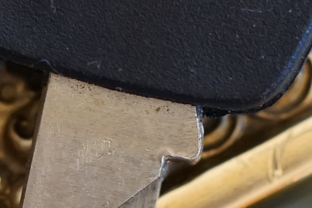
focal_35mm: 615
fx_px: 5329
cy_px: 103
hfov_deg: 3.4
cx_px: 322
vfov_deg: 2.2
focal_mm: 90
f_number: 3.5
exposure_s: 1/100
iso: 1600
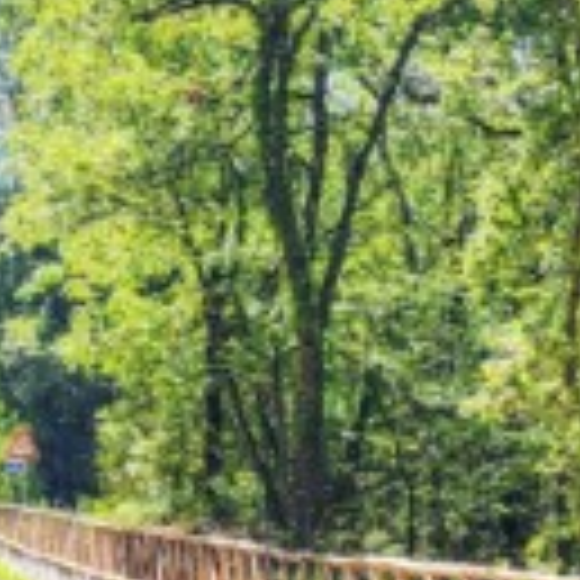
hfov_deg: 13.8
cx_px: 180
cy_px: 526
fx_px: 2389
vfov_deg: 13.7
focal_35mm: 126
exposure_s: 1/239
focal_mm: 6.4
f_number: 1.8
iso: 12
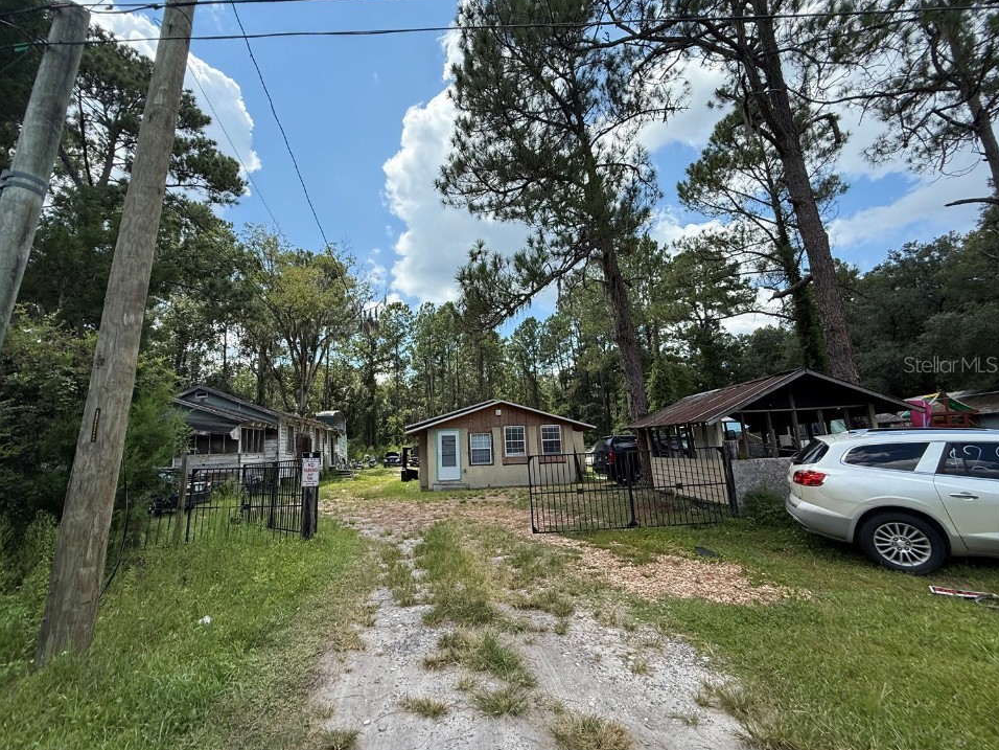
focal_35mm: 15
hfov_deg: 98.0
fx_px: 433
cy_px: 364
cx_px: 467
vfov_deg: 81.7
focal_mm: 2.22
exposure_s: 1/1464
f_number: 2.2
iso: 64
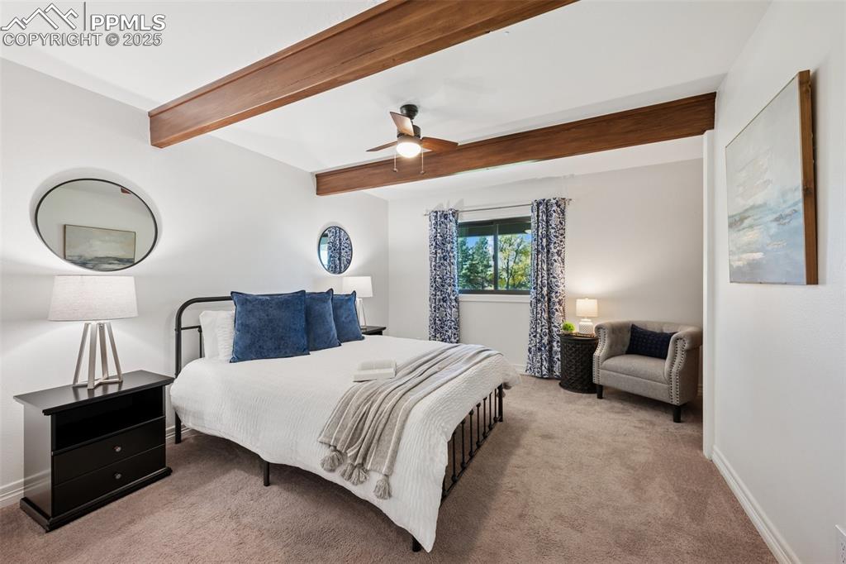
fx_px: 329
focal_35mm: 14
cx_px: 423
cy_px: 282
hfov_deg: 104.3
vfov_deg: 81.2
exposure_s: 2
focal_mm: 14
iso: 100
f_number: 11
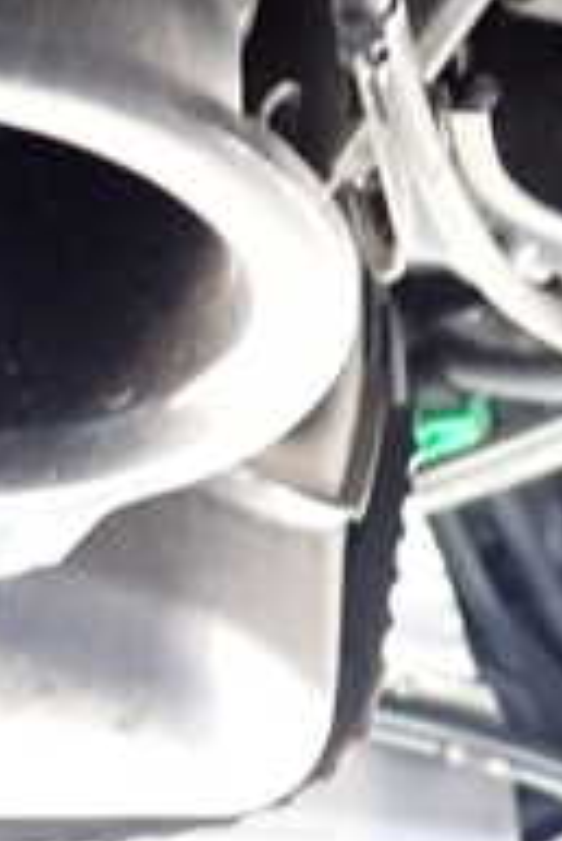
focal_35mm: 97
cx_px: -205
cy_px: 31
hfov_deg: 13.5
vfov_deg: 20.4
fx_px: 2267
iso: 400
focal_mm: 5.4
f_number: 2.3
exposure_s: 1/30
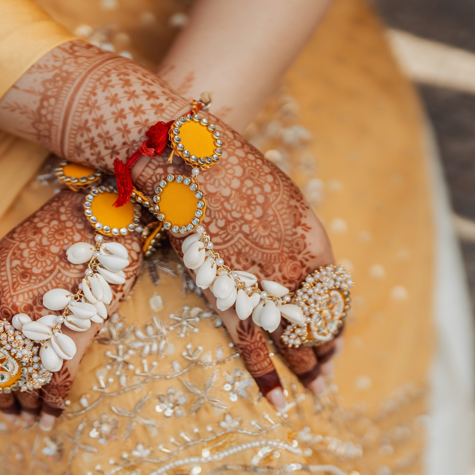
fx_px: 1490
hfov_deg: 18.1
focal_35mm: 96
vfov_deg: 18.1
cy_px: 237
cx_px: 169
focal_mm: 50
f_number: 1.2
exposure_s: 1/8000
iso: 100
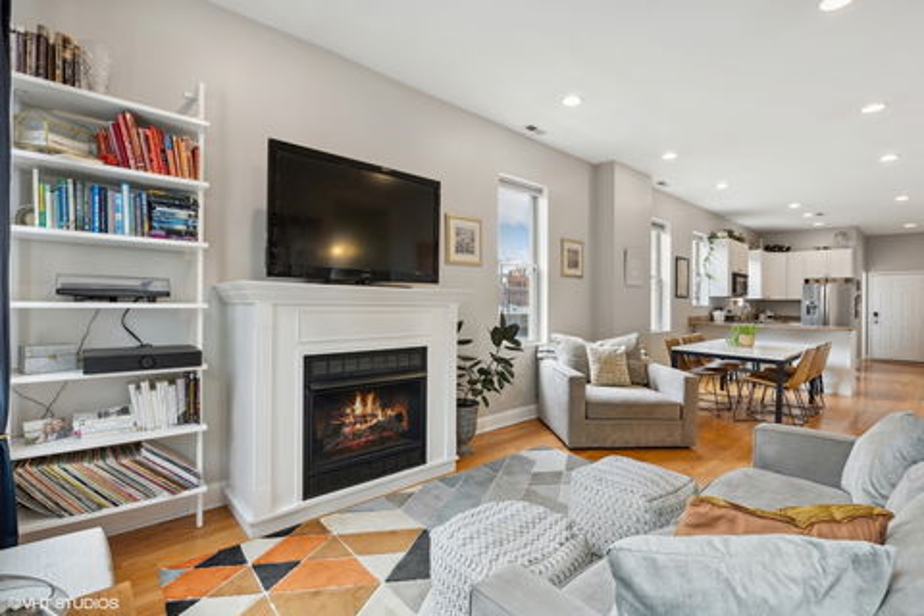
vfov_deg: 73.7
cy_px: 308
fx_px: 411
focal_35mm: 16
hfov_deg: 96.7
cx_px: 462
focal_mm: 16
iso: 320
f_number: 8
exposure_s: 1/15
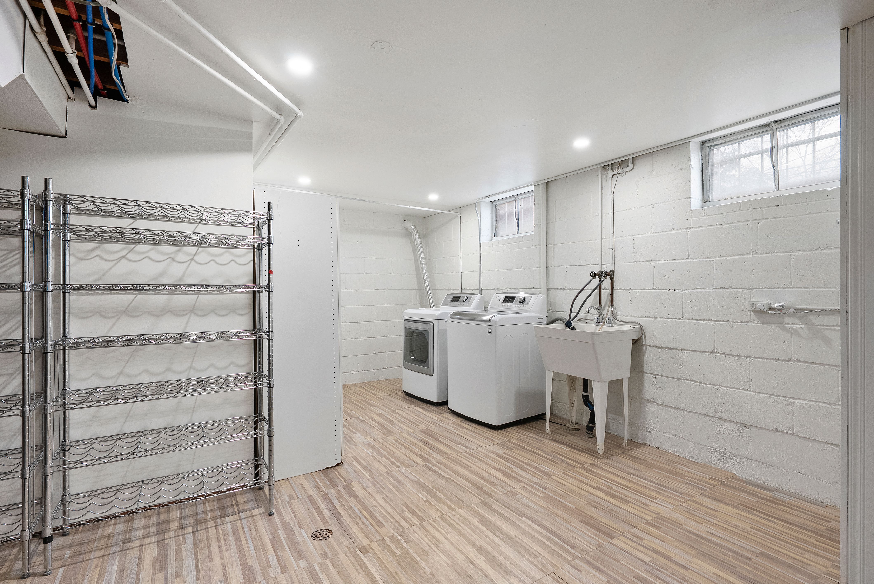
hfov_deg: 93.2
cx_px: 437
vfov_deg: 70.5
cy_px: 292
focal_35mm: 17
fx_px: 413
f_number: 8
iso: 640
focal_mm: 17
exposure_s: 1/8
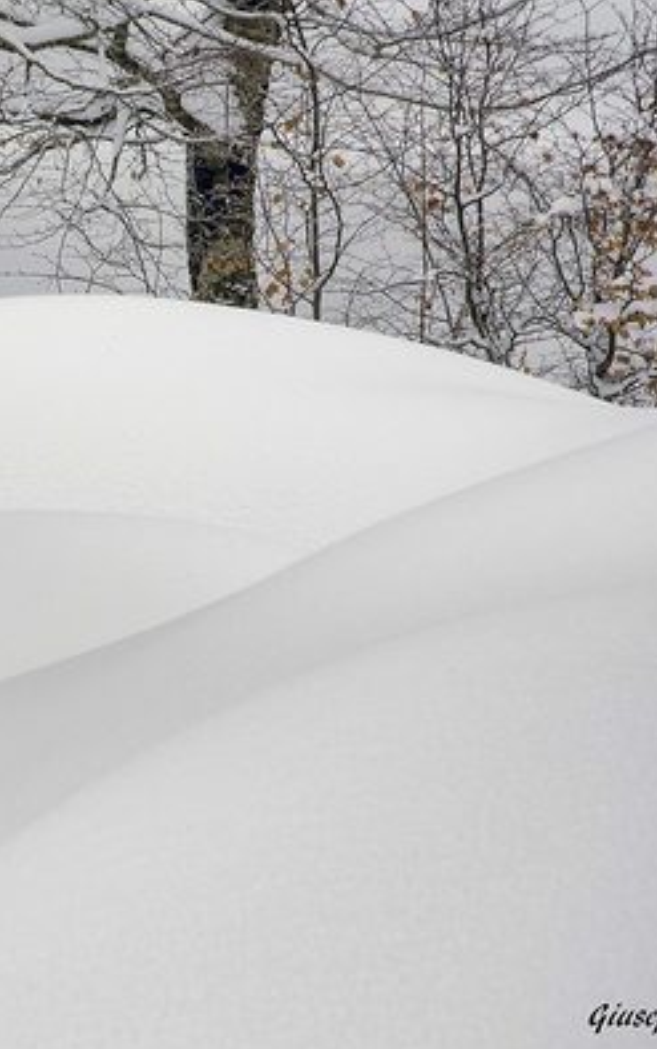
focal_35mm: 244
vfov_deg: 8.6
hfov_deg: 5.4
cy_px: 524
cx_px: -16
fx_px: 6969
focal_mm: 105
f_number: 9
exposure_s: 1/320
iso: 250
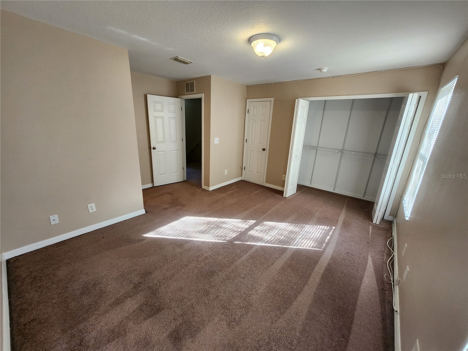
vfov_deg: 89.9
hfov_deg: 106.2
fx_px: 176
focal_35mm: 13
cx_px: 234
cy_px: 176
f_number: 2.2
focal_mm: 1.74
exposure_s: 1/60
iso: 125
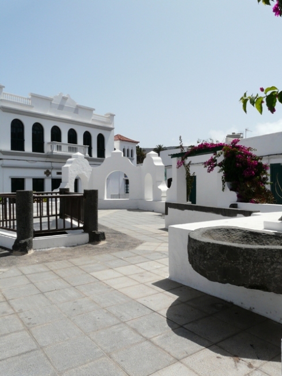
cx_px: 141
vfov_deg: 63.5
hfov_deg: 49.7
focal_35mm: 28
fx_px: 304
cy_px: 188
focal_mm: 4.6
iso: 100
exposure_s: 1/500
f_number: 6.3
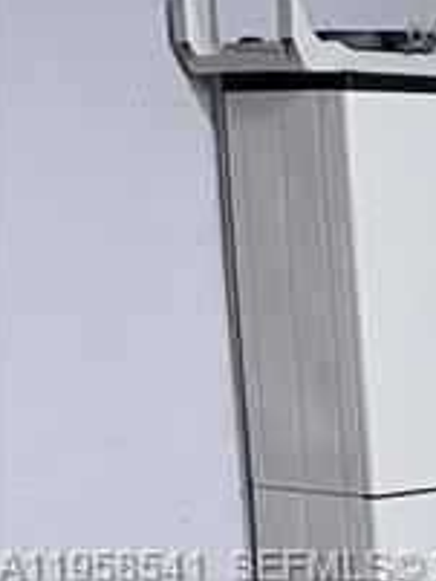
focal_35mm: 143
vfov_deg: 13.6
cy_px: 569
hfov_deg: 8.7
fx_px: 2399
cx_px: 1288
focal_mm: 6.76
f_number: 1.78
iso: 250
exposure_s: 1/60
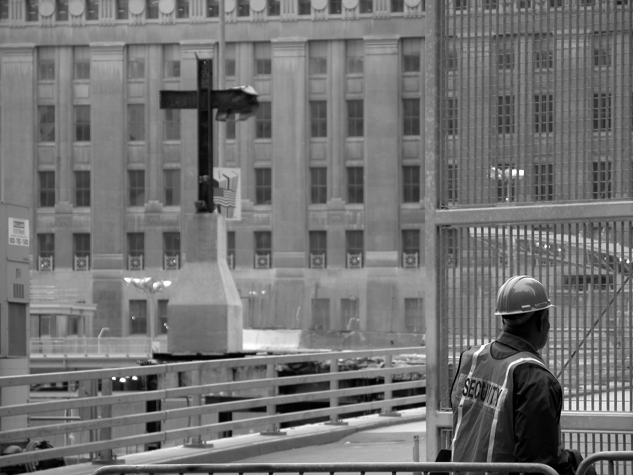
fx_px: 3493
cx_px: 316
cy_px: 238
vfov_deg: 7.8
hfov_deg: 10.4
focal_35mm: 191
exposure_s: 1/106
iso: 100
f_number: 4
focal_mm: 48.5
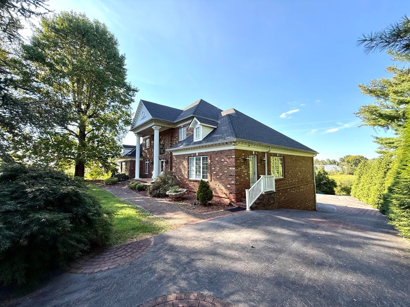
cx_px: 205
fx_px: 166
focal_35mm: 14
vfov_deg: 85.7
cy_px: 154
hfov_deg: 102.1
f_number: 2.2
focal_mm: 2.22
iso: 64
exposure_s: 1/445
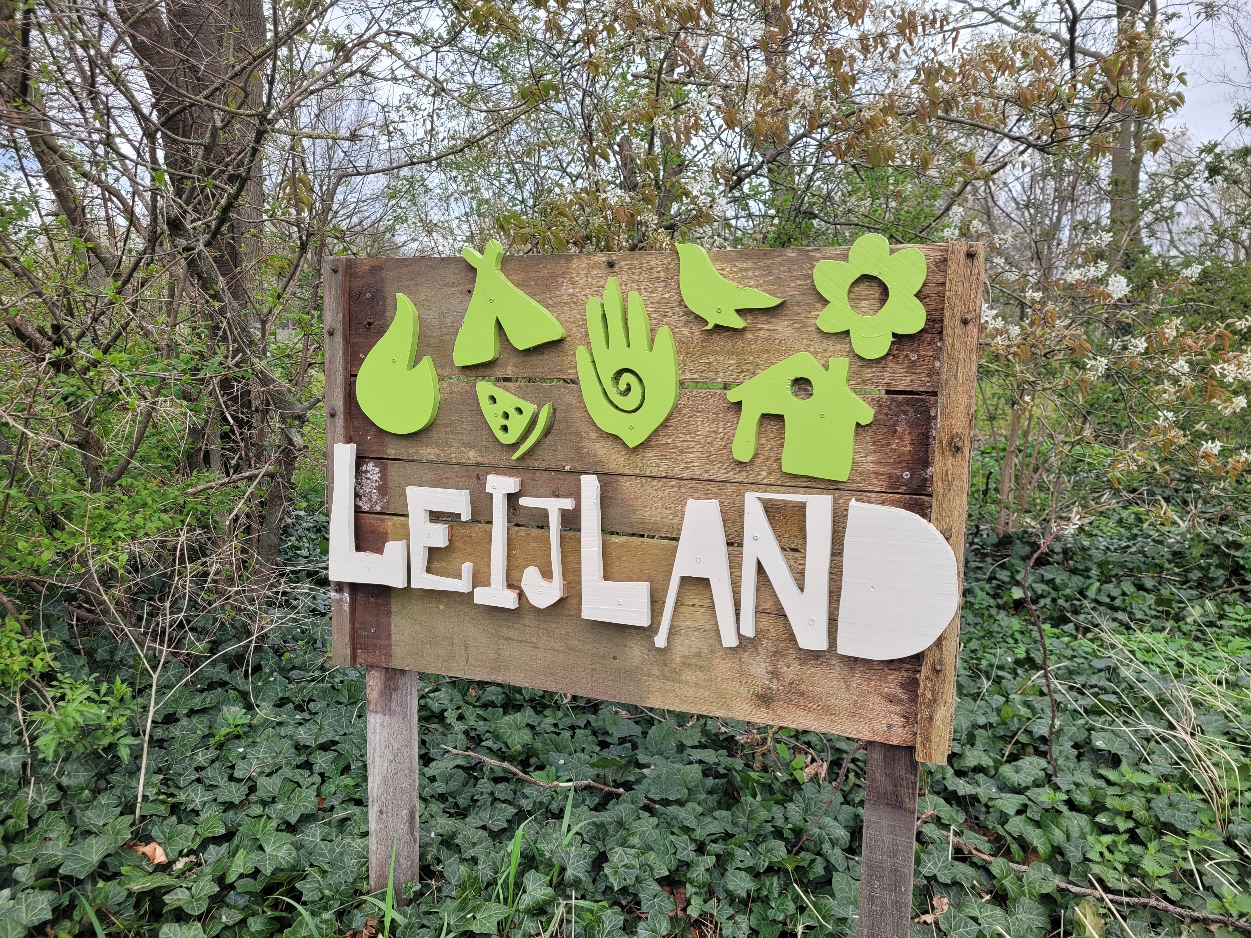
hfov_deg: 67.3
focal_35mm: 26
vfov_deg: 53.1
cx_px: 626
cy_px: 469
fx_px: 940
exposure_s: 1/542
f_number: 1.8
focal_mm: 5.4
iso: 40
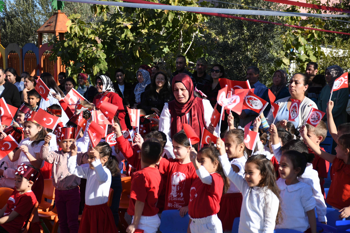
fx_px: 875
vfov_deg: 15.2
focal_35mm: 90
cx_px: 175
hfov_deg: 22.6
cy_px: 116
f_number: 5.6
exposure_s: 1/500
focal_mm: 60
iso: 100
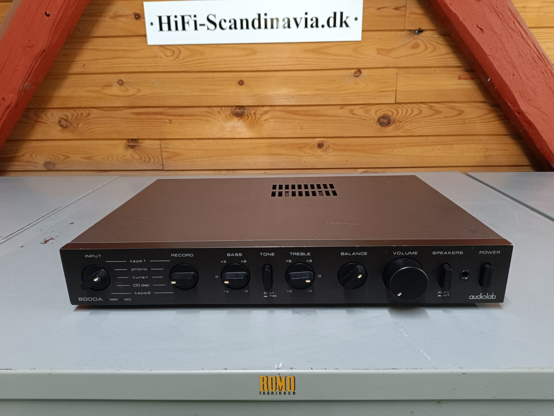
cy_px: 208
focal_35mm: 24
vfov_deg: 56.8
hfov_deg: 71.6
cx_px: 277
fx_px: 384
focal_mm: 5.59
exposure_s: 1/33.3
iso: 624
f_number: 1.88
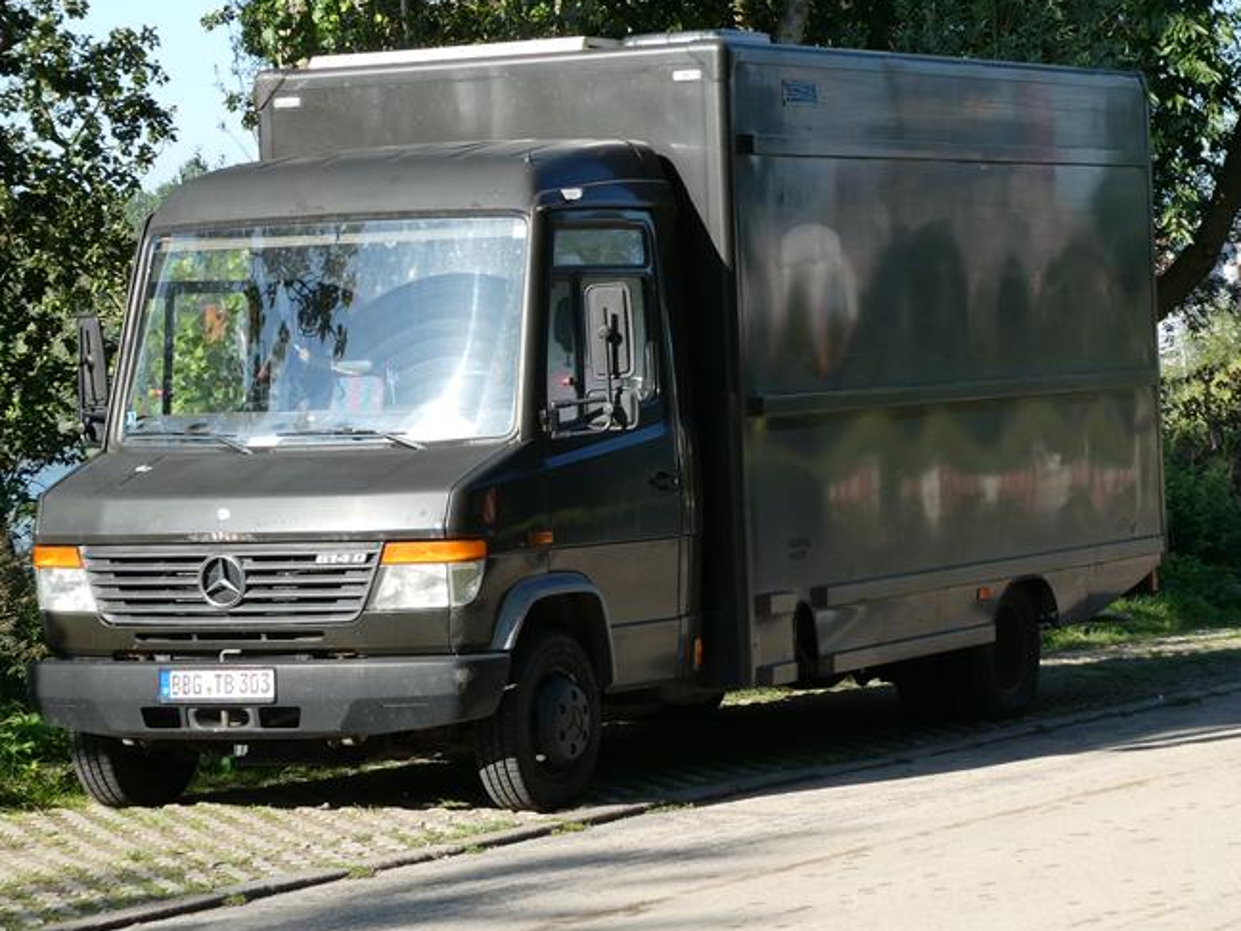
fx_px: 4338
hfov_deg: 16.3
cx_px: 582
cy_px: 443
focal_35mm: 121
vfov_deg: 12.2
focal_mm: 17.5
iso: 80
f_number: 5
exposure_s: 1/200
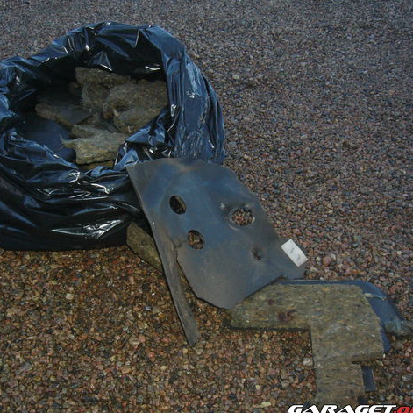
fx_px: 567
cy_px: 208
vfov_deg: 40.0
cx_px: 158
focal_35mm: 42
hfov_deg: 39.8
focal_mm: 5.8
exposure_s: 1/60
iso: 200
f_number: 2.8
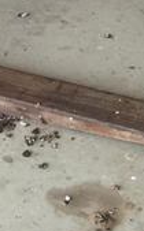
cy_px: -171
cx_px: 44
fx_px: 984
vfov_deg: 12.4
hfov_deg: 8.4
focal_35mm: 156
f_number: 2.4
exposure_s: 1/50
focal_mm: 3.3
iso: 32
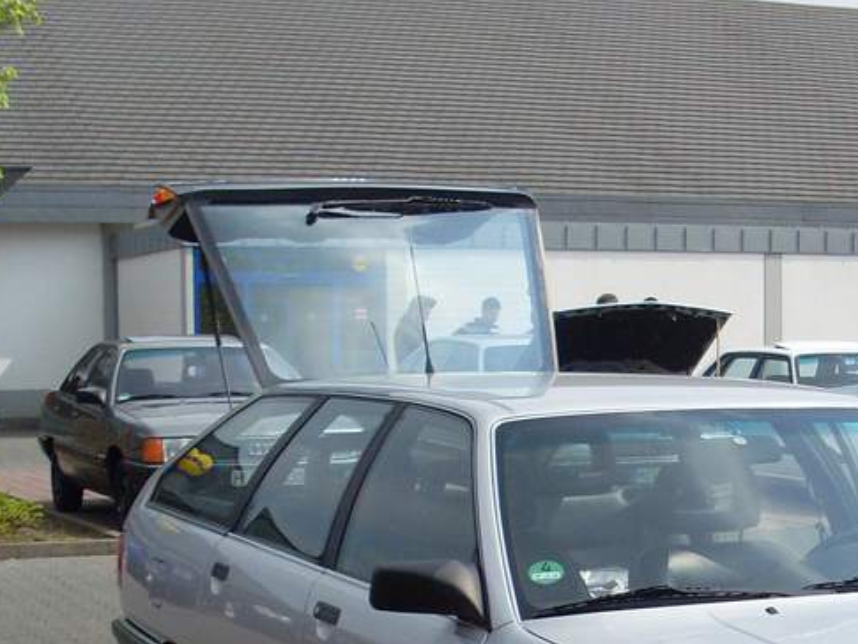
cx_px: 729
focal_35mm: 94
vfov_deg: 15.4
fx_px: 2330
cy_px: 679
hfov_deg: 20.5
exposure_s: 1/250
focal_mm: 6.3
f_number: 7.7
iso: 80
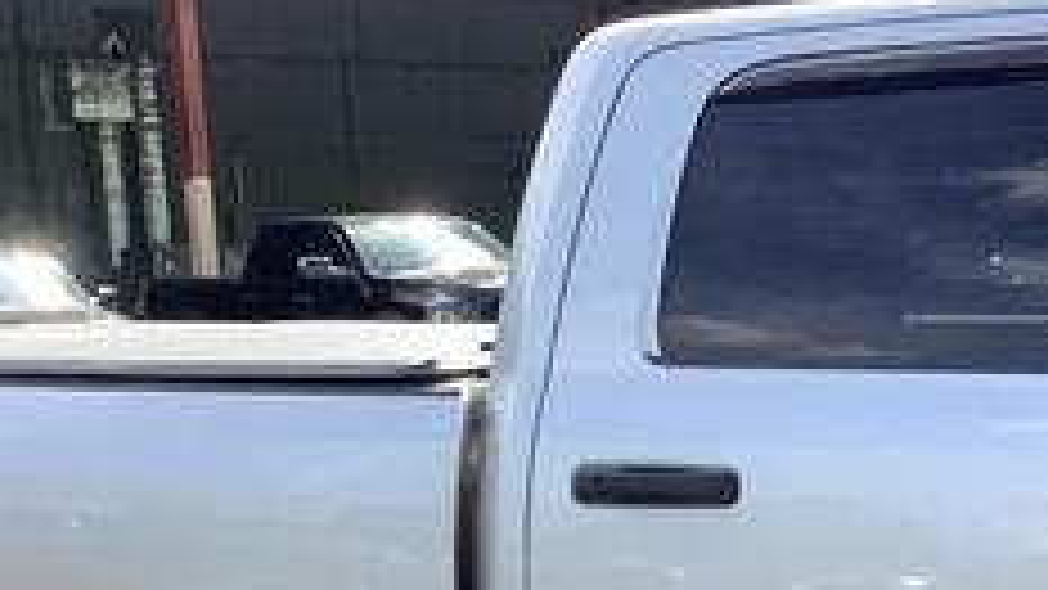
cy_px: 658
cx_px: 630
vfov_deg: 16.0
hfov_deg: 28.9
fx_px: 2028
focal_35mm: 73
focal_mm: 3.3
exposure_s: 1/473
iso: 25
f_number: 2.4
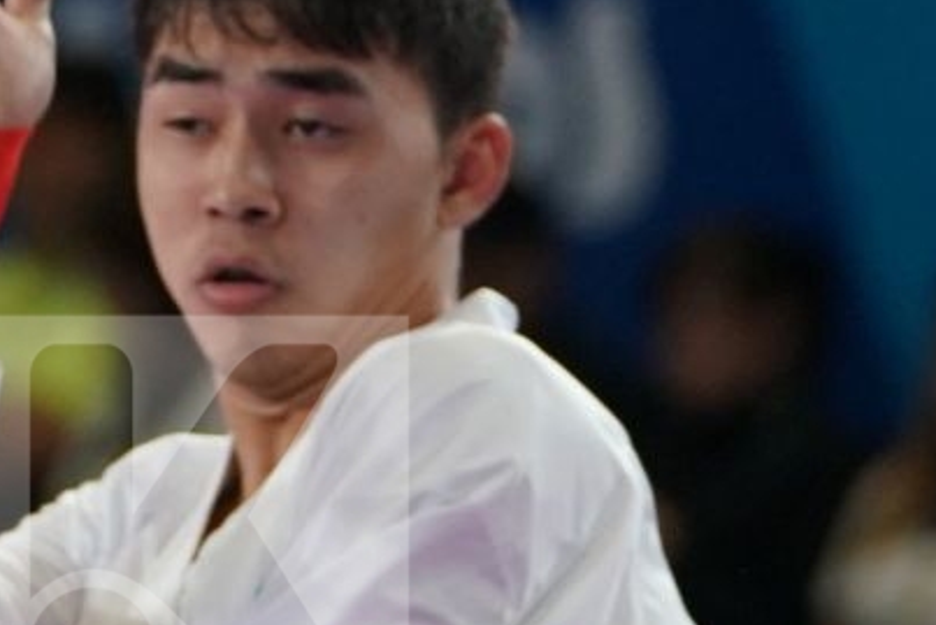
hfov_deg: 2.4
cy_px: 527
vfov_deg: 1.6
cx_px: -595
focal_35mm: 871
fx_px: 22653
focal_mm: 130
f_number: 2.8
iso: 1600
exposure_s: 1/1000
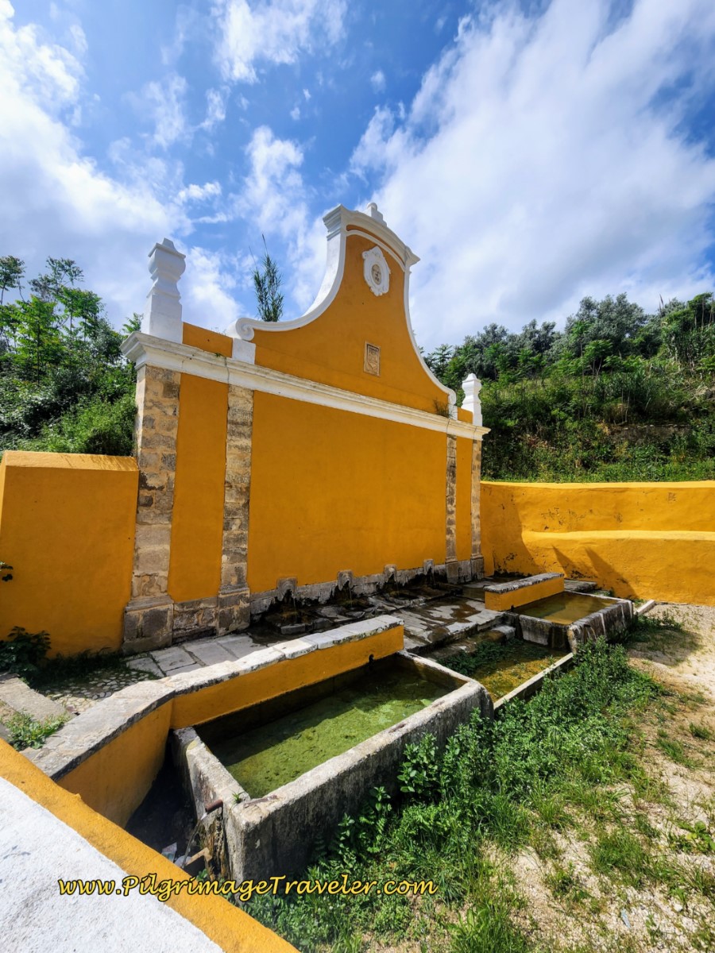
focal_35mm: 13
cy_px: 476
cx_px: 358
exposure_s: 1/3168
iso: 50
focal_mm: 2.2
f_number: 2.2
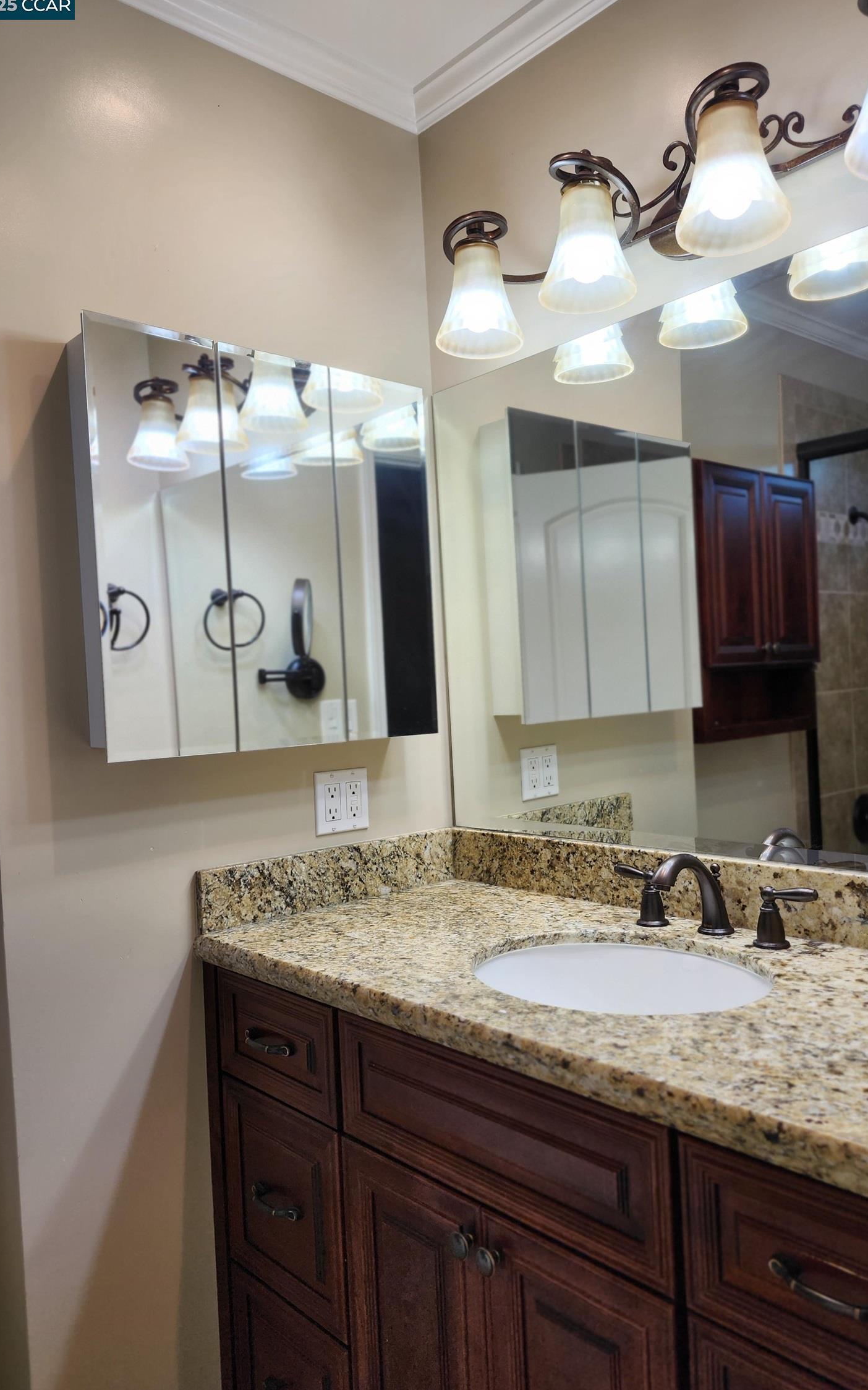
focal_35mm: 25
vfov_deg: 72.5
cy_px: 701
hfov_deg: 49.2
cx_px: 485
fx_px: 946
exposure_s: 1/120
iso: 50
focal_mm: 5.54
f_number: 1.8
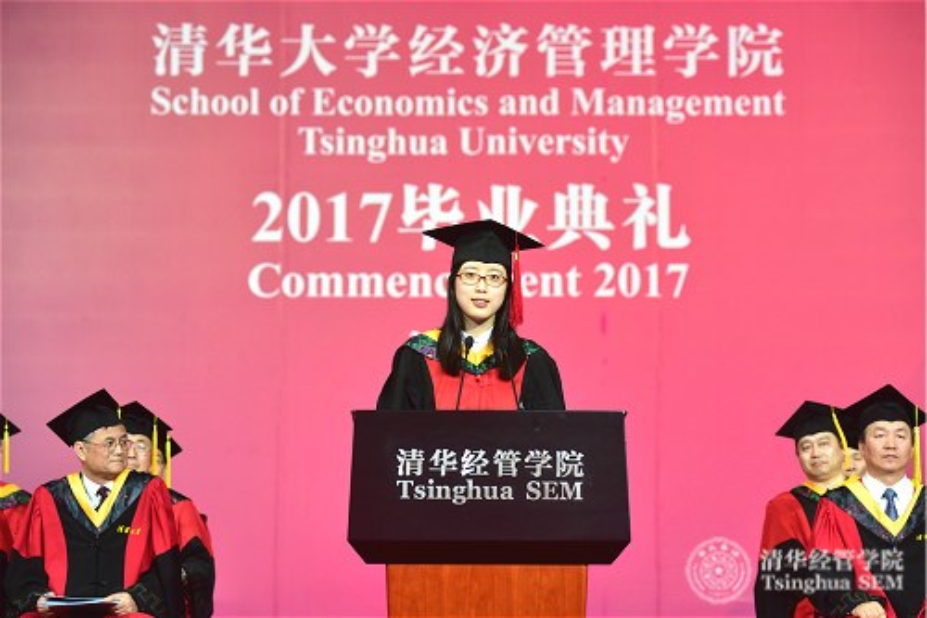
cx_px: 464
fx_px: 2574
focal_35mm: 100
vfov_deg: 13.7
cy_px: 309
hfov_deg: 20.4
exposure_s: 1/160
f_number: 6.3
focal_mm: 100
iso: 2000
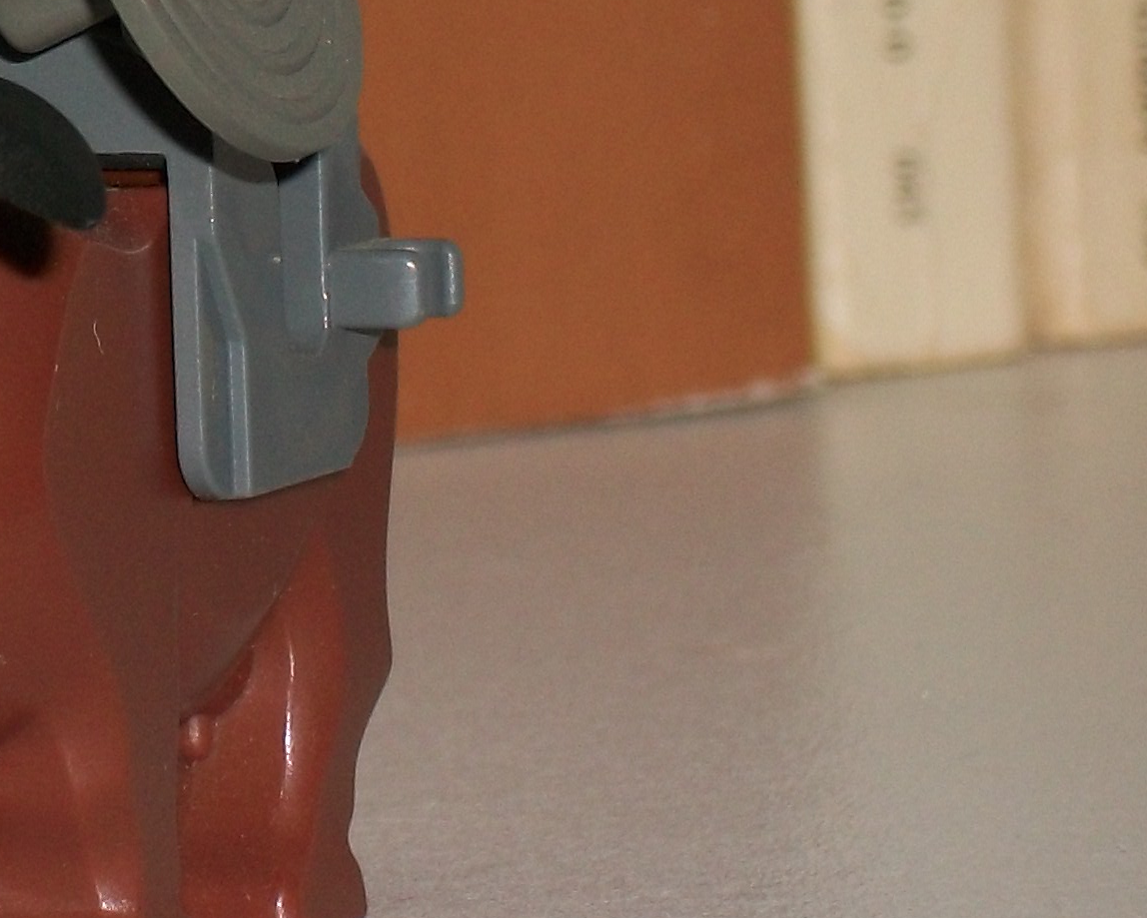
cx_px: -357
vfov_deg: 5.2
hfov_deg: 6.4
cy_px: -253
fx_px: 10153
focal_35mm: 299
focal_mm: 17.1
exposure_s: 1/125
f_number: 5.2
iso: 80
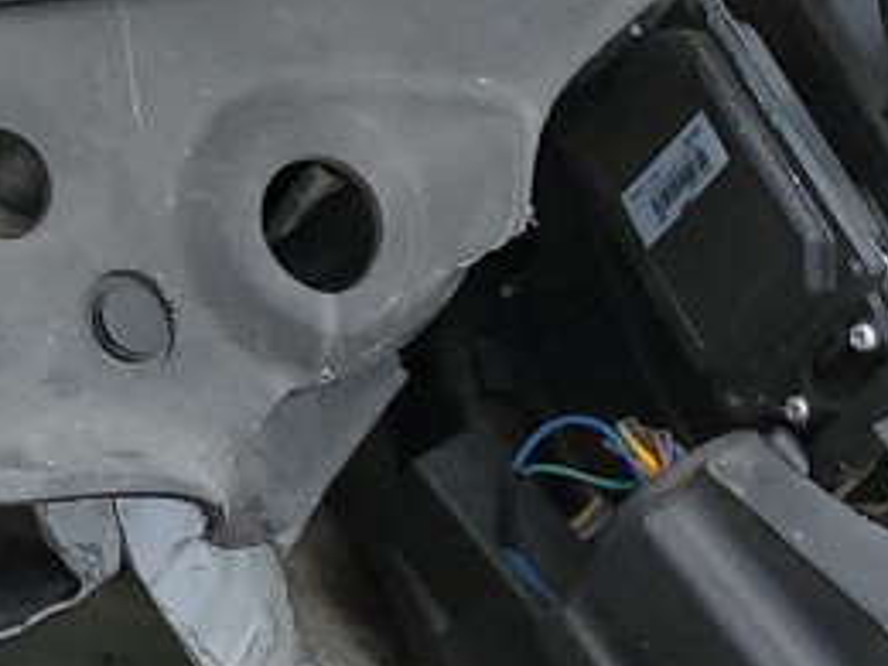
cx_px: -1373
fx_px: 4104
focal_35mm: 160
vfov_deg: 9.2
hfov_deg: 10.4
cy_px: -3
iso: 50
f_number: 1.5
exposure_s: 1/1667
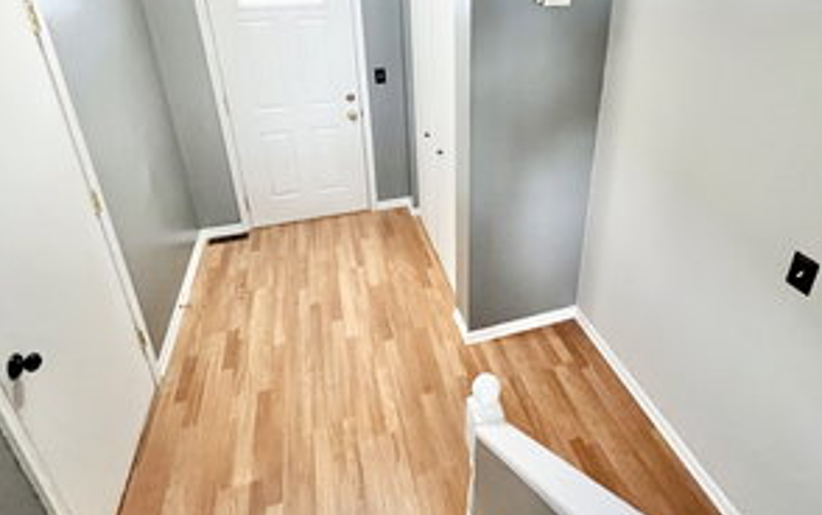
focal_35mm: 20
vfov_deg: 57.5
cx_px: 477
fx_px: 448
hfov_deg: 84.4
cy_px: 148
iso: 1000
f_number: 1.8
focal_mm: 1.57
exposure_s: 1/60
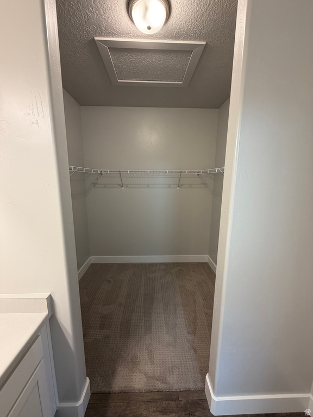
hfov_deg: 85.7
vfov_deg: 102.1
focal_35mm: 14
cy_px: 208
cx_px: 156
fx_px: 169
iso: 250
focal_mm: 2.22
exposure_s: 1/60
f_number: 2.2
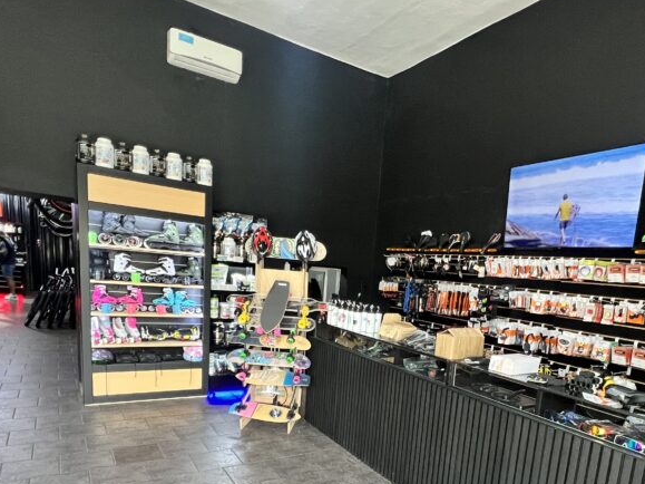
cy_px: 364
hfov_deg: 73.2
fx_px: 428
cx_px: 385
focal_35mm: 23
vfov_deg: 56.0
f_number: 1.8
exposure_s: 1/60
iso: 400
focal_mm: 1.57
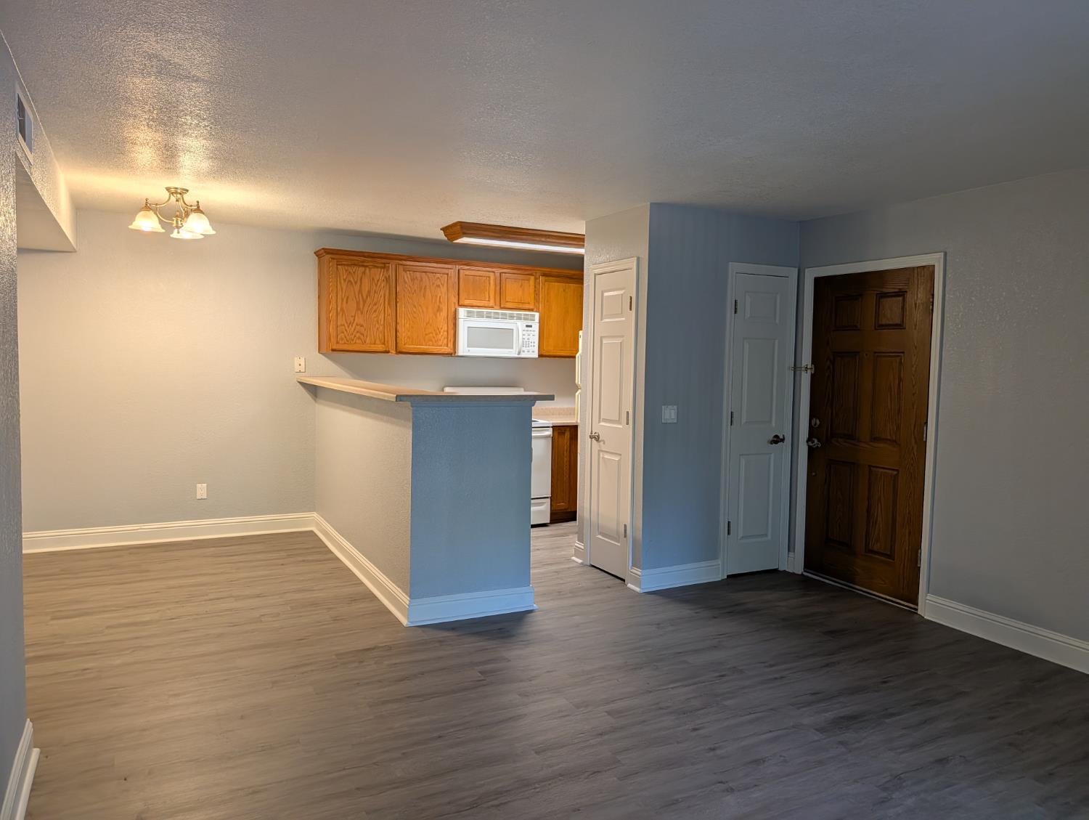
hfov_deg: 71.5
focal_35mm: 24
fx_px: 756
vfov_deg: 56.9
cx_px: 544
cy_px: 410
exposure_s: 1/151
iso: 25
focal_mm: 6.9
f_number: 1.68
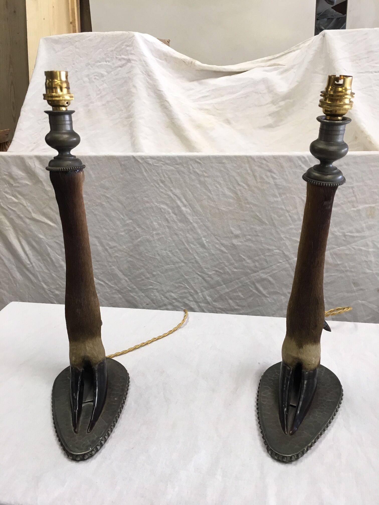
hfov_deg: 48.2
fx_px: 423
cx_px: 190
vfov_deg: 61.7
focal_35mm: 29
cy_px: 252
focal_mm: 4.15
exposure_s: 1/33
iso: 50
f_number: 2.2
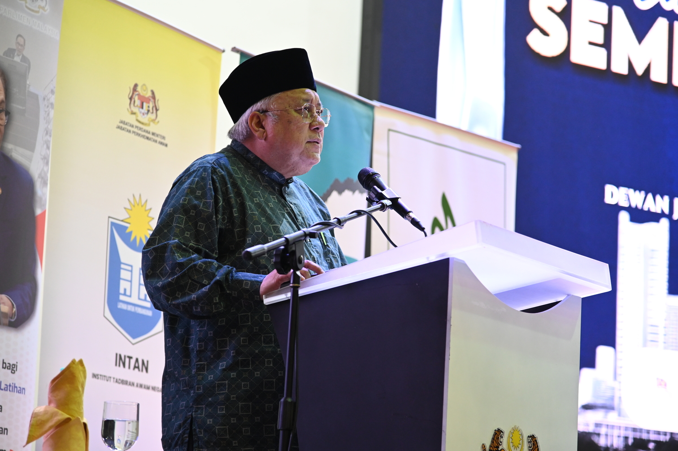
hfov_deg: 17.1
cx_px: 339
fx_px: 2258
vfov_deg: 11.4
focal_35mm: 120
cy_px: 226
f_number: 4
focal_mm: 120
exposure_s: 1/100
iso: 2500
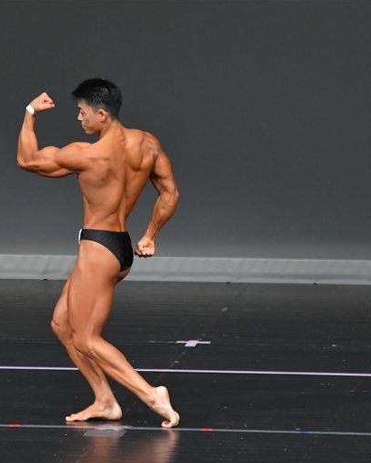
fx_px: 6116
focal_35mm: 446
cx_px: 121
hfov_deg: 3.5
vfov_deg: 4.3
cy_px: 232
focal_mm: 210
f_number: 5.6
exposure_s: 1/400
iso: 4000
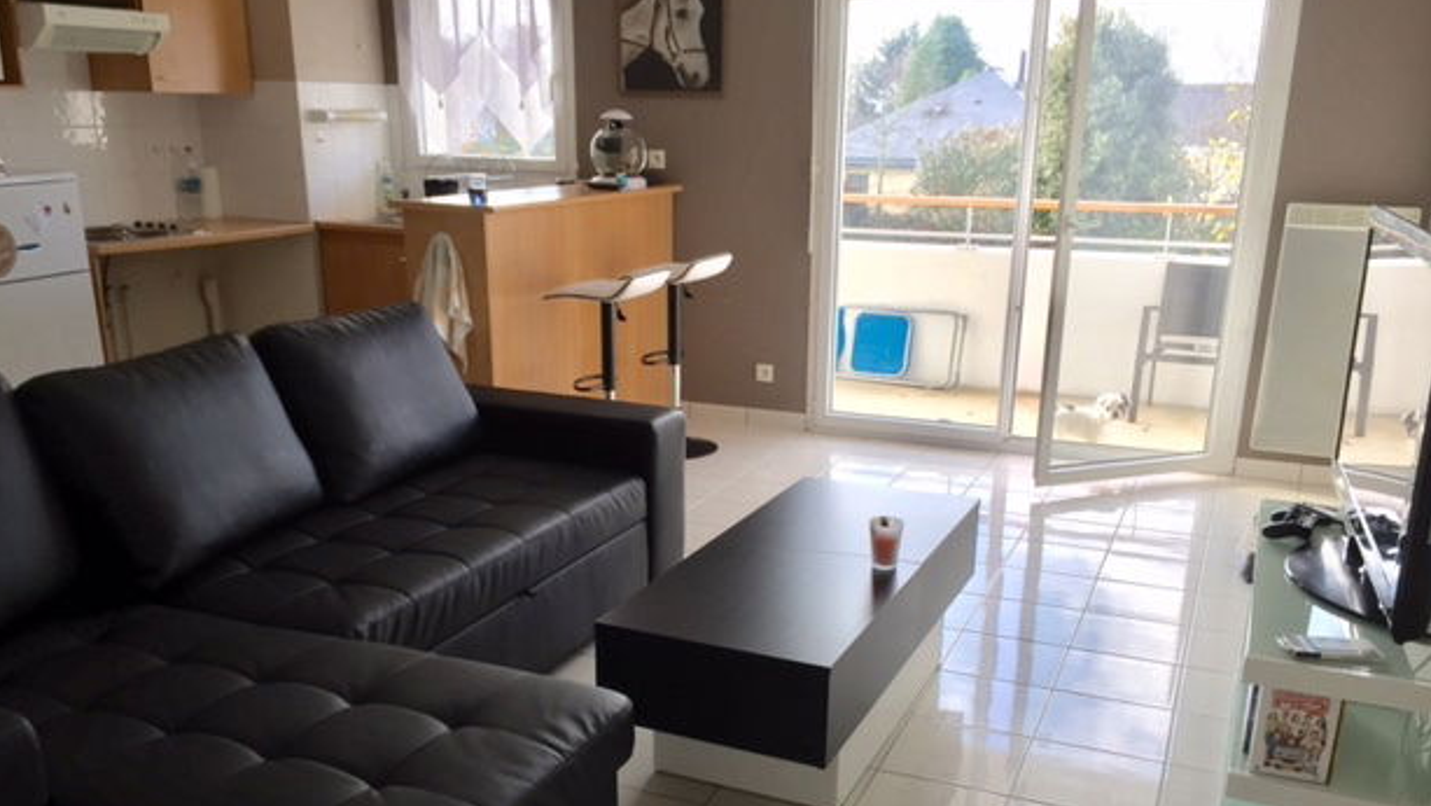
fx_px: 1252
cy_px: 530
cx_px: 724
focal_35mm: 33
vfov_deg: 35.3
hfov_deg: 59.5
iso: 32
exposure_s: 1/100
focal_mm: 4.15
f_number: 2.2
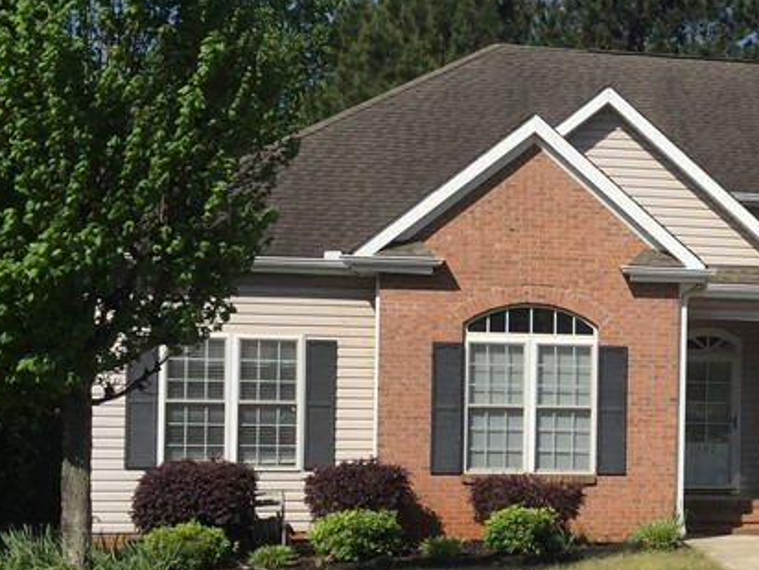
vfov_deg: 20.3
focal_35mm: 72
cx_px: 858
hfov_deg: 24.9
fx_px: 1579
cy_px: 435
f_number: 2.2
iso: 32
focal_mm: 4.15
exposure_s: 1/3597
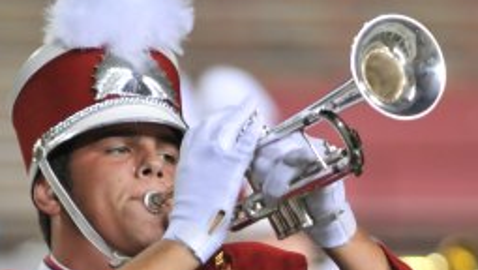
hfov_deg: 2.9
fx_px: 9363
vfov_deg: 1.6
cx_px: 177
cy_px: 532
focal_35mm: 738
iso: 800
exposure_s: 1/200
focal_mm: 200
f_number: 2.8
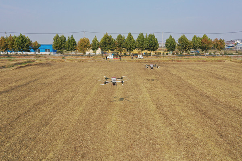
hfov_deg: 65.5
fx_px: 188
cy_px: 80
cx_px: 121
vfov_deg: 46.4
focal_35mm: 28
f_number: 6.3
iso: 100
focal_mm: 10.26
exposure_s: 1/640
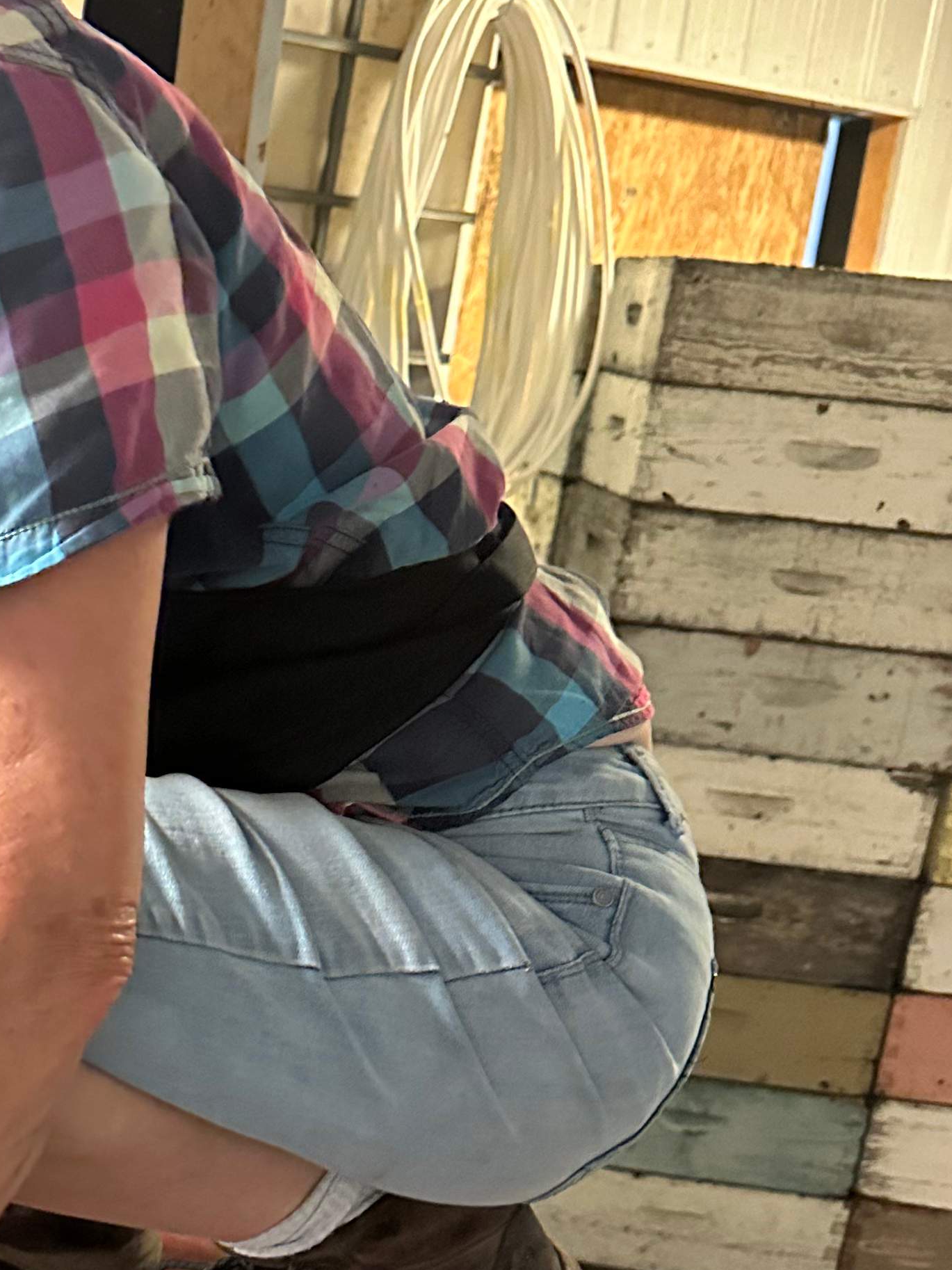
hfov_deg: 25.5
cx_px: -90
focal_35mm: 53
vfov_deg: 35.9
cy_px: 810
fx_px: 1944
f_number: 1.78
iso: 1000
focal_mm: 6.86
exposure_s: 1/40
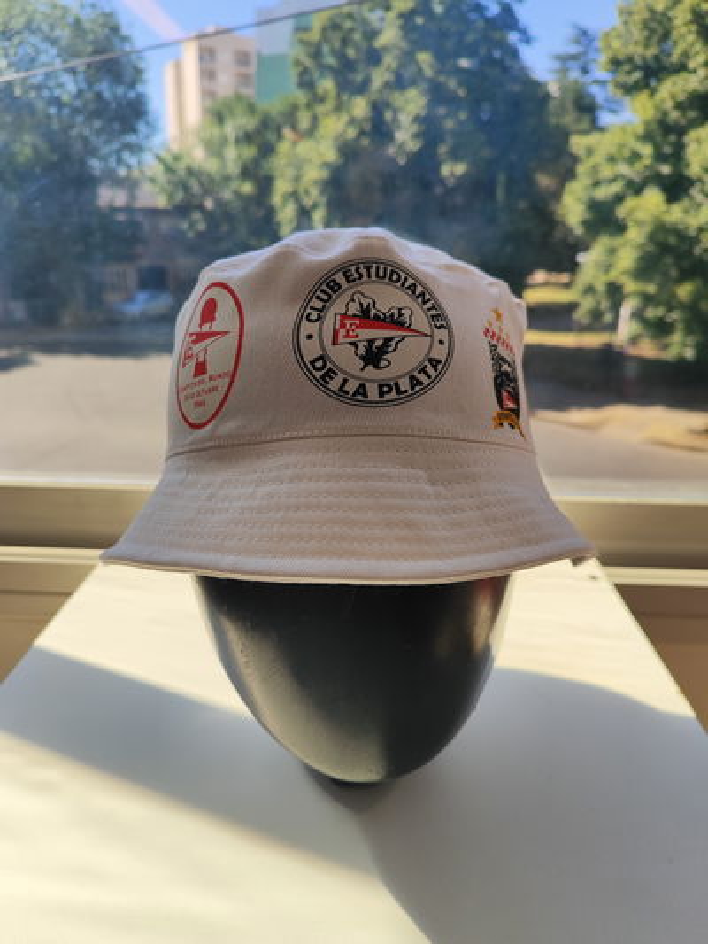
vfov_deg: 71.6
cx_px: 354
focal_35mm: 24
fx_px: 654
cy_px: 472
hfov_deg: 56.8
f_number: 1.89
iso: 50
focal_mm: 5.89
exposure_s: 1/134
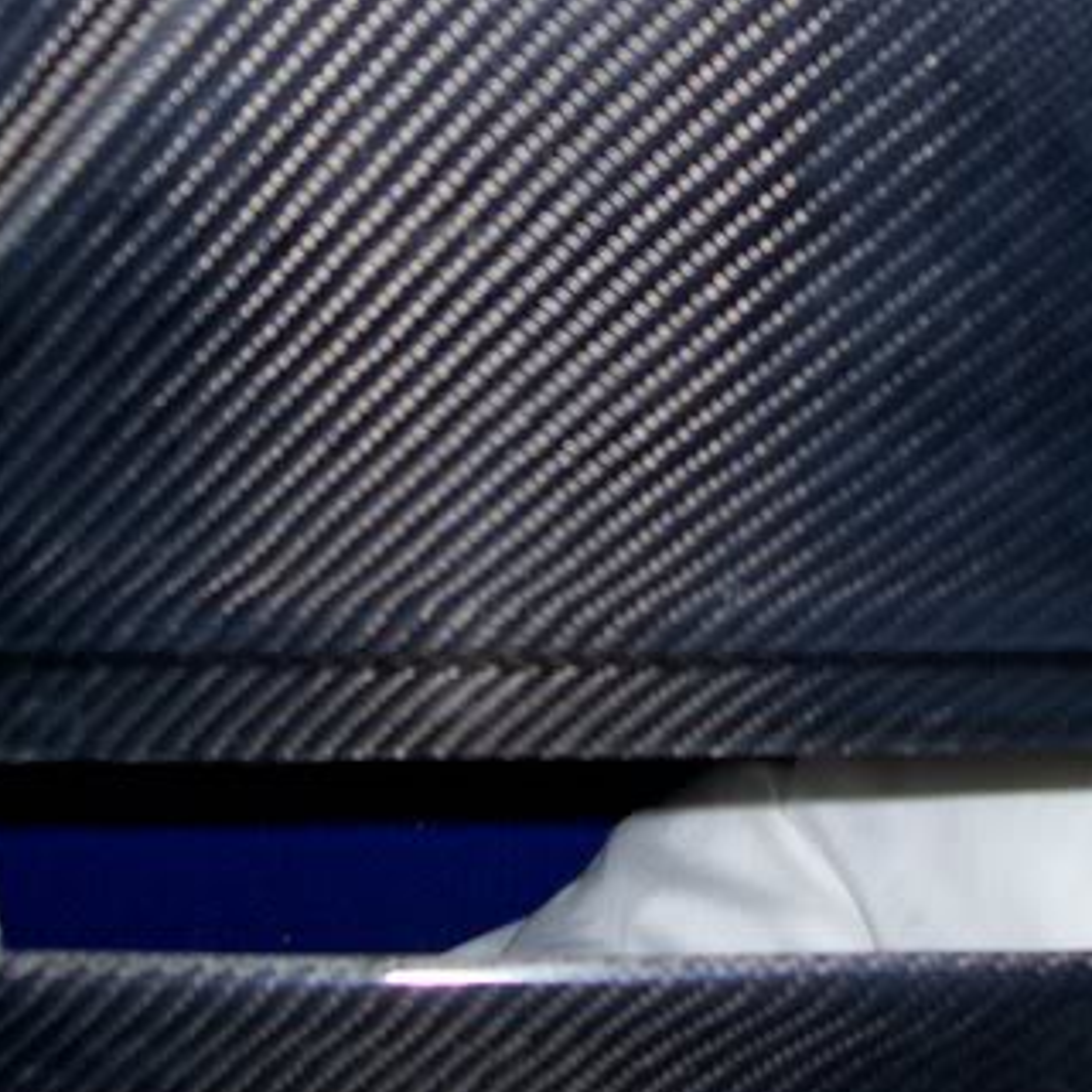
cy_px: 256
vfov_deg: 25.4
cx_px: 648
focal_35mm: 67
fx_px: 2391
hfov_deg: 25.7
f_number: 2.7
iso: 140
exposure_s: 1/112
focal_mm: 5.6
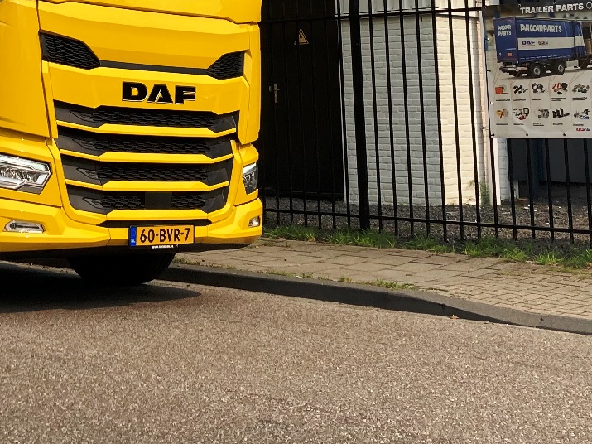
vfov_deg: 17.8
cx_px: 38
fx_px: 1351
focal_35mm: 79
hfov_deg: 23.9
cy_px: -81
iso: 20
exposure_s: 1/2525
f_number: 1.8
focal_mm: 3.99
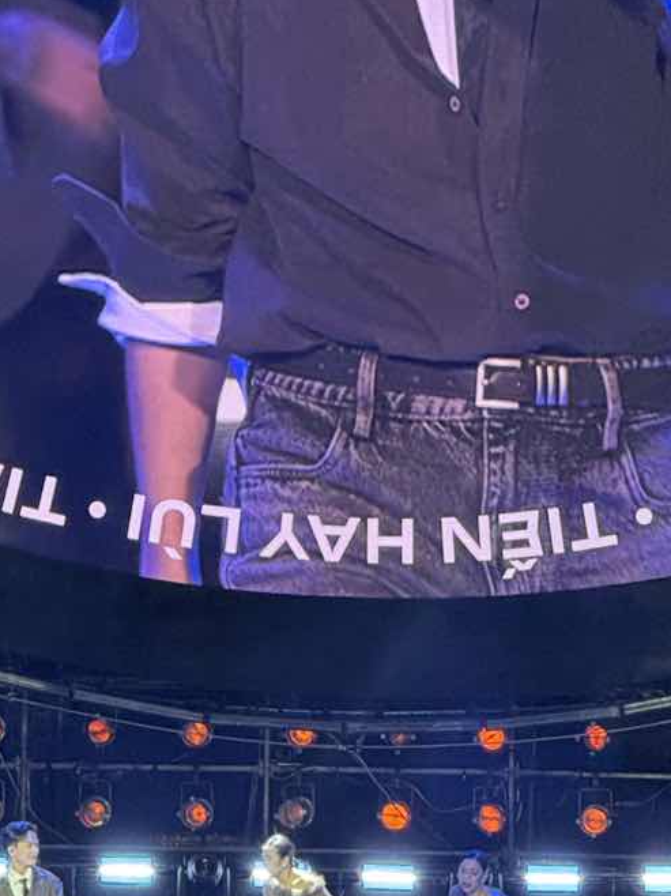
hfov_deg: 5.1
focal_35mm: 292
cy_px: 37
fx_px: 7552
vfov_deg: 6.8
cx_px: 204
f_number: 2.8
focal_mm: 15.66
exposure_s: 1/60
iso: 200
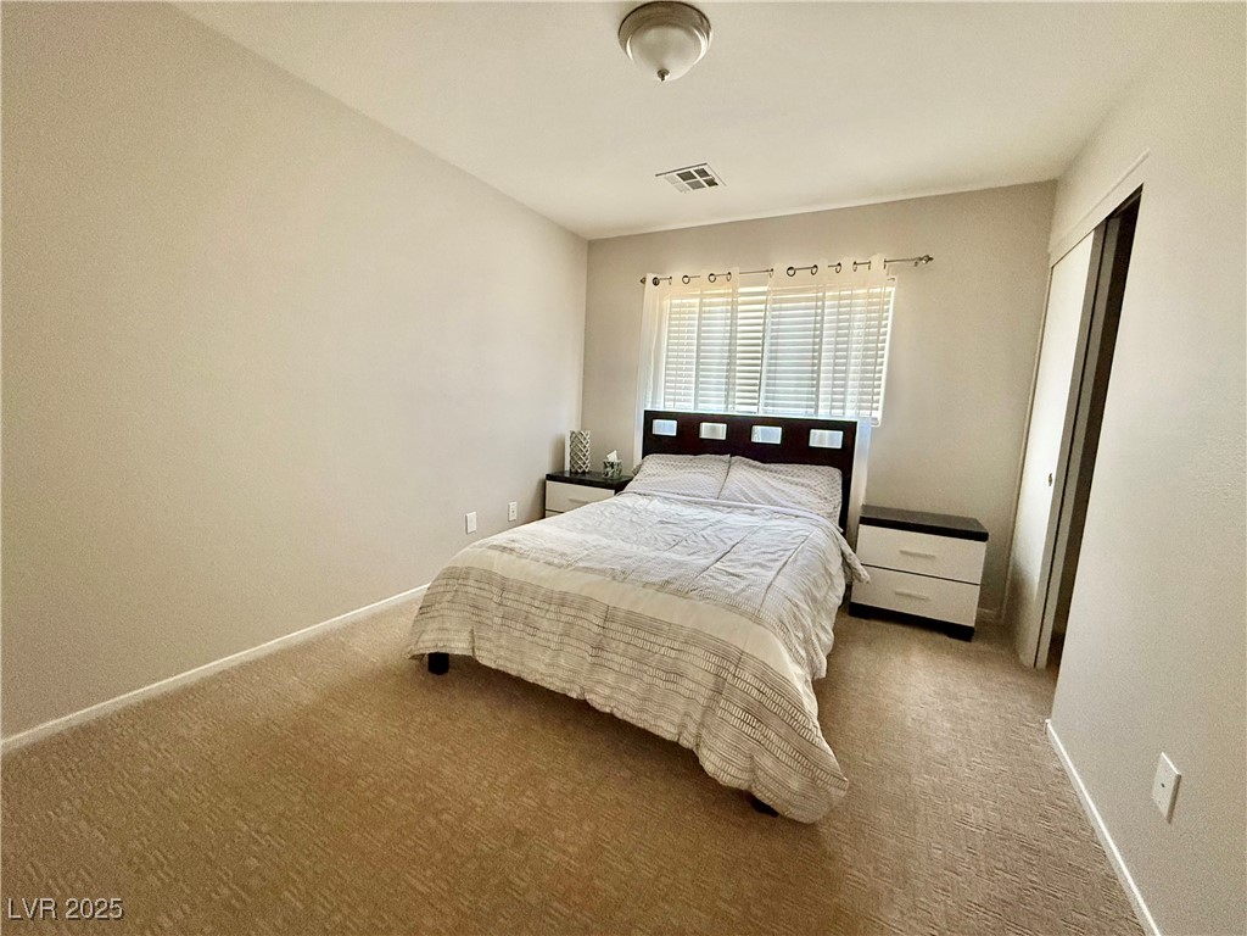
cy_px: 468
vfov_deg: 85.7
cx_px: 624
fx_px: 504
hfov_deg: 102.1
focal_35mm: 14
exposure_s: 1/60
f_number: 2.2
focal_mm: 2.22
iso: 500
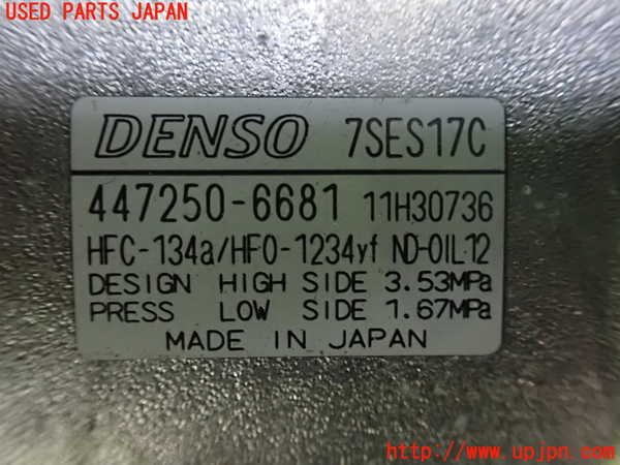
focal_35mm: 30
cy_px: 232
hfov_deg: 60.0
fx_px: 537
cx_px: 310
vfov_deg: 46.8
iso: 1600
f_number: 2.3
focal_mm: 5.4
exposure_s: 1/30
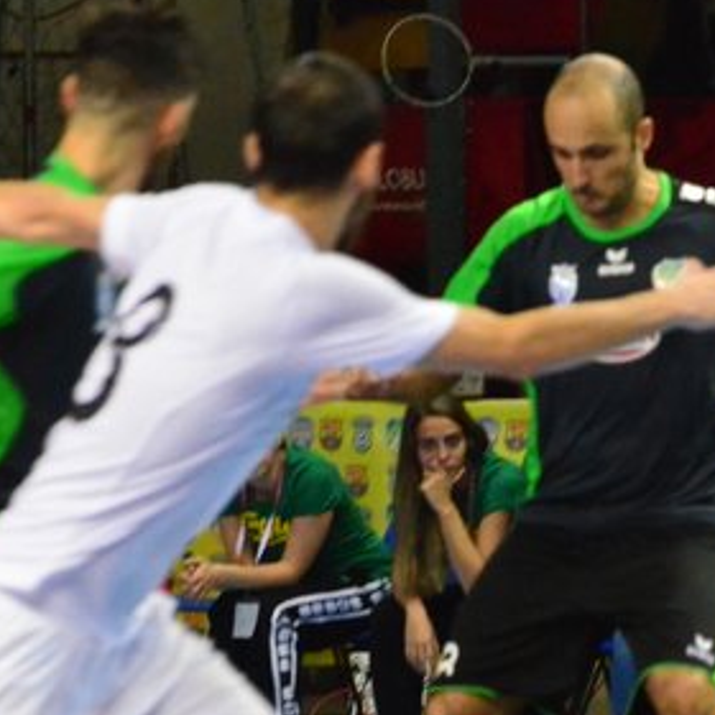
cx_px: 585
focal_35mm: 564
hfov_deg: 3.1
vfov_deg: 3.1
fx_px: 13185
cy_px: 659
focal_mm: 155
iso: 6400
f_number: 6.3
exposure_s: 1/400
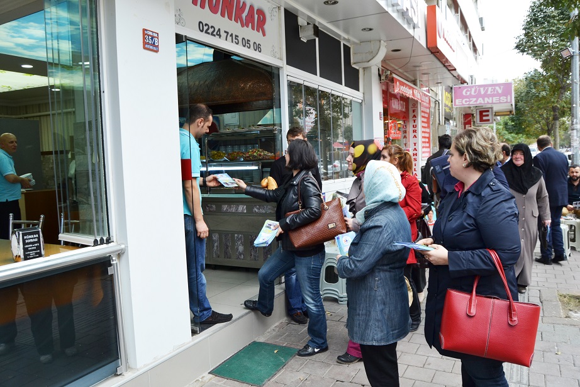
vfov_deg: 47.9
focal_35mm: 27
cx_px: 290
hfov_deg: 67.4
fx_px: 435
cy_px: 194
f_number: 5.6
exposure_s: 1/125
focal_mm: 18
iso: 200
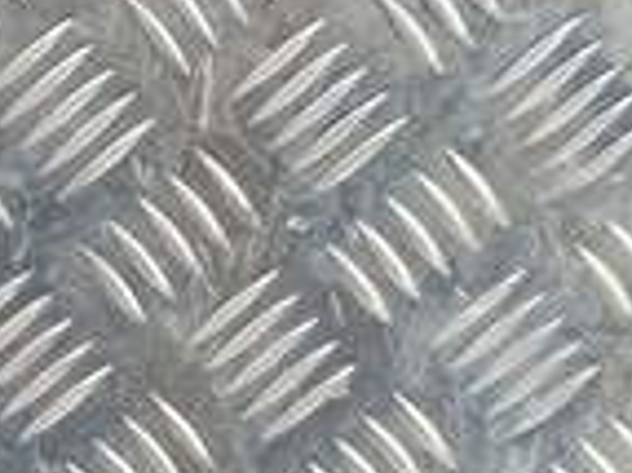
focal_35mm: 165
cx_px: -1591
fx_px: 3010
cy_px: 1459
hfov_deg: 8.6
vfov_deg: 7.7
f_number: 1.6
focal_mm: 4.11
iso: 164
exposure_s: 1/50
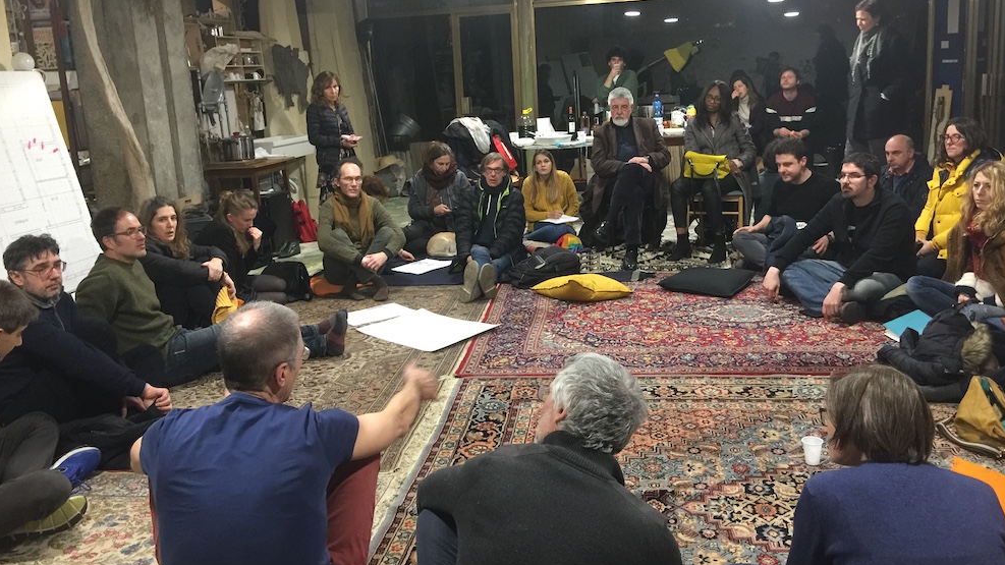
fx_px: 853
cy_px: 250
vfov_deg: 36.6
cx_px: 505
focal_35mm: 32
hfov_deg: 61.0
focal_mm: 4.15
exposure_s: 1/17
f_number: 2.2
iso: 125
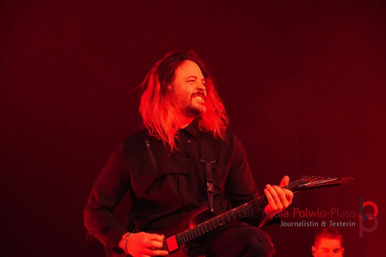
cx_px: 193
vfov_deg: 12.7
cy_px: 128
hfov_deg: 18.9
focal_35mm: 108
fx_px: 1158
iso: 6400
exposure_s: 1/50
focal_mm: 72
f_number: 5
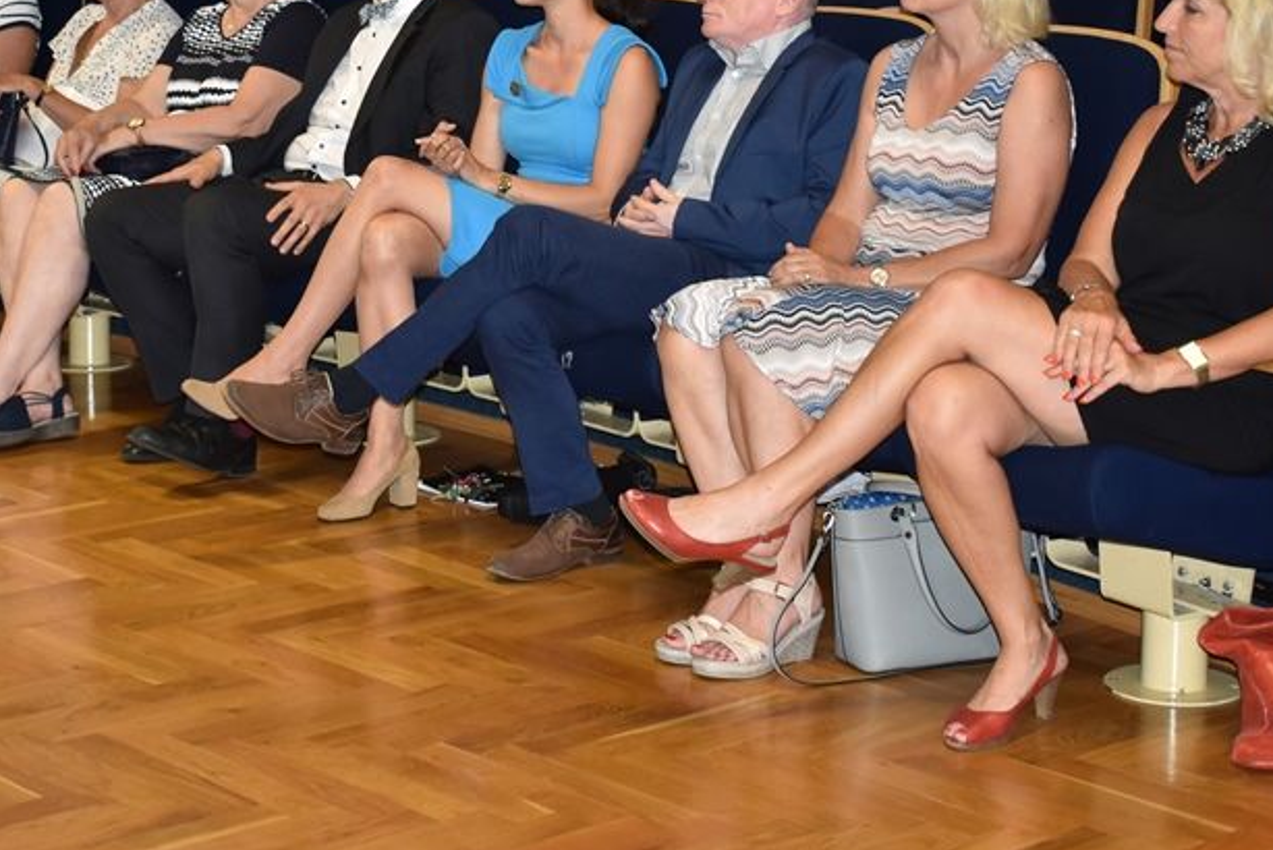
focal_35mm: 80
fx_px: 2830
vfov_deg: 17.0
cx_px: 460
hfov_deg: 25.3
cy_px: 183
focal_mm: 32
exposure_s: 1/60
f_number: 4.5
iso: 640
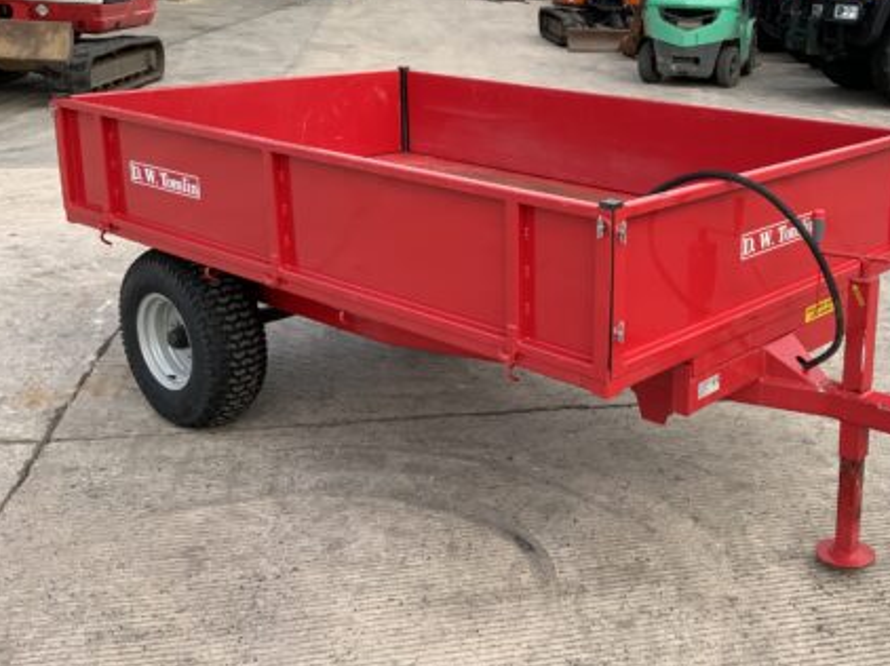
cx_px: 631
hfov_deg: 42.1
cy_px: 274
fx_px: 1131
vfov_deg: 32.8
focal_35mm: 44
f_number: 1.8
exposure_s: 1/419
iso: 16
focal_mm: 3
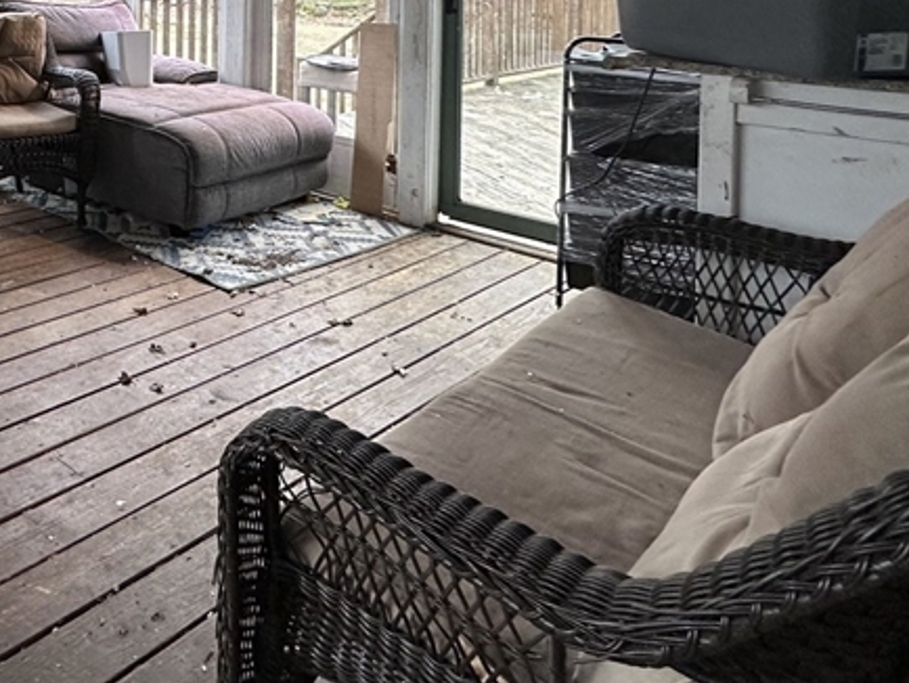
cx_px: 48
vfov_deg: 37.5
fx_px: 867
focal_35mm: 33
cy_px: -27
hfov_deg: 48.0
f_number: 2.2
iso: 200
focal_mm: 2.22
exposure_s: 1/120
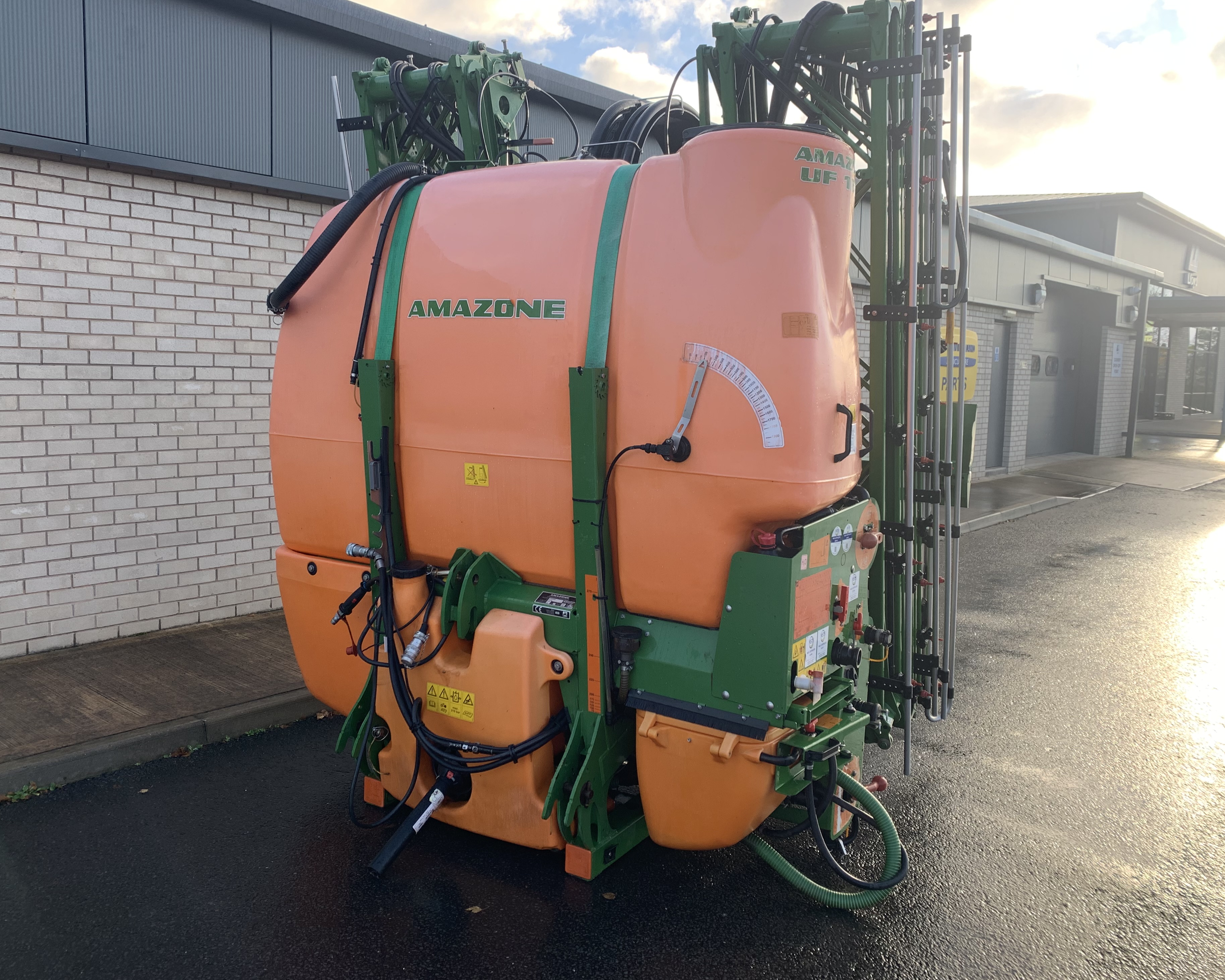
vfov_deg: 51.5
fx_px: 1015
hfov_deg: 62.2
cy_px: 480
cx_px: 574
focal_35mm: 28
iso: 25
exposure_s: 1/347
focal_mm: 4.25
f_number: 1.8
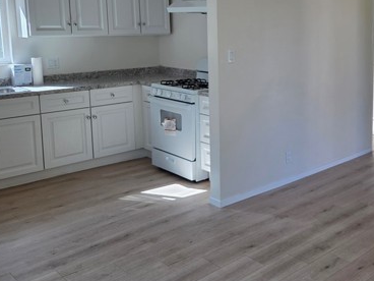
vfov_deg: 35.3
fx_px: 432
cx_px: 311
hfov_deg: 44.0
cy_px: 76
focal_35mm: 40
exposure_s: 1/180
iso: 125
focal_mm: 5.4
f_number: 1.8
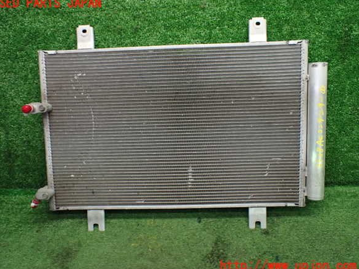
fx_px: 321
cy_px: 135
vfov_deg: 45.4
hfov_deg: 58.4
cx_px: 174
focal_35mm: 31
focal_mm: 5.4
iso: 640
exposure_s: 1/125
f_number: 2.3
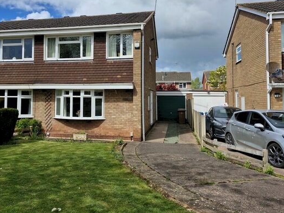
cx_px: 111
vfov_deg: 45.3
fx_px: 255
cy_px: 85
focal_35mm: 31
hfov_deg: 57.8
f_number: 1.8
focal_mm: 5.54
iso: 50
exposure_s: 1/2864
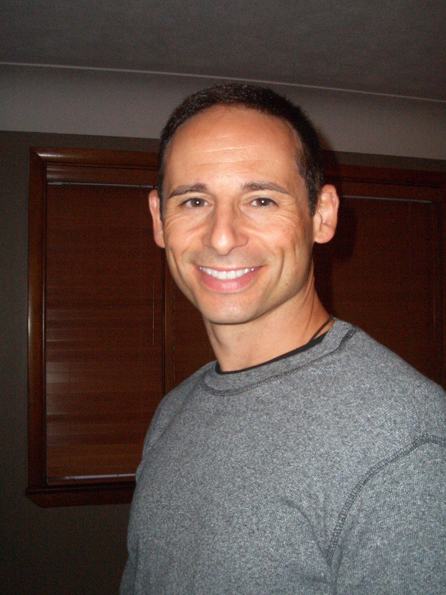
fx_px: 721
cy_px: 304
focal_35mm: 42
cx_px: 223
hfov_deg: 34.4
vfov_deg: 44.8
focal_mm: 6.8
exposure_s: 1/60
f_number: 2.8
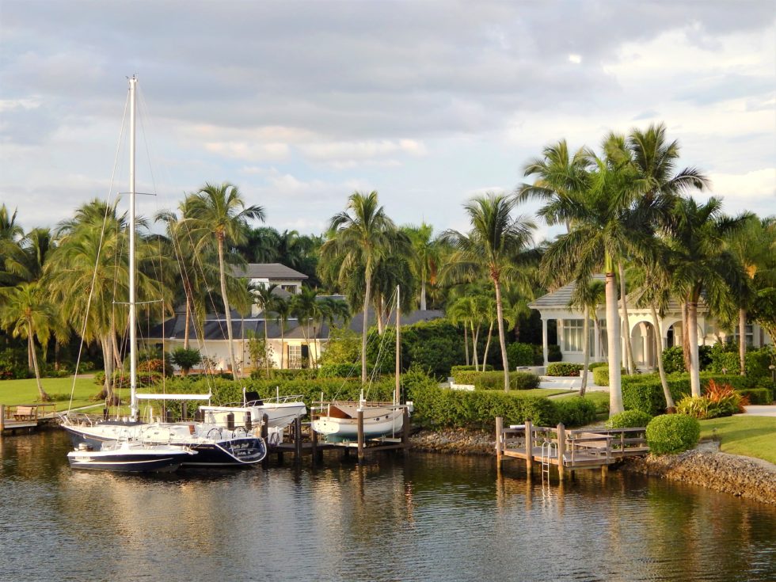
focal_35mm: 69
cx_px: 388
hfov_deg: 28.2
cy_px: 291
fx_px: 1547
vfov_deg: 21.3
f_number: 4.1
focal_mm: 12.3
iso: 125
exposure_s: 1/250
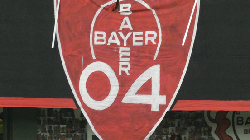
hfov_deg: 2.5
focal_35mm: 857
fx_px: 5679
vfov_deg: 1.4
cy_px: 71
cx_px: 127
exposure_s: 1/80
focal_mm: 121.5
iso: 1600
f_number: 6.3
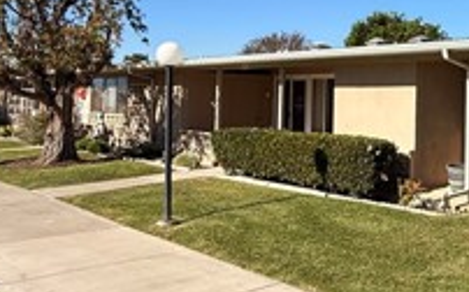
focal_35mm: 47
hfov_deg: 38.7
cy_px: 86
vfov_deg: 27.1
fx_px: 600
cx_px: 448
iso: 50
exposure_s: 1/2092
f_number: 2.2
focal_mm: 2.22
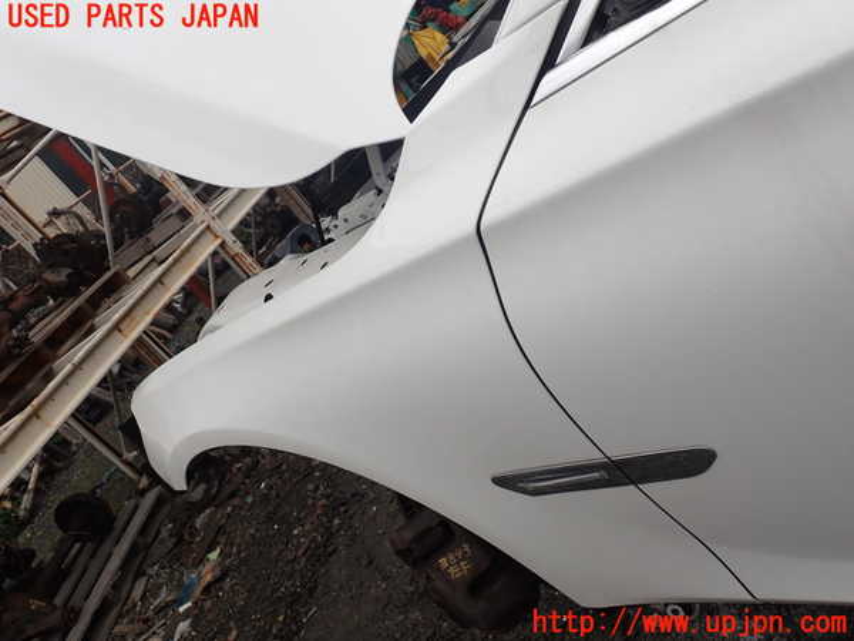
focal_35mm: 30
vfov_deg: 46.8
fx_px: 740
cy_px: 320
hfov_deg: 60.0
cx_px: 427
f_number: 3.2
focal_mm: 5.4
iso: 100
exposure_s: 1/250
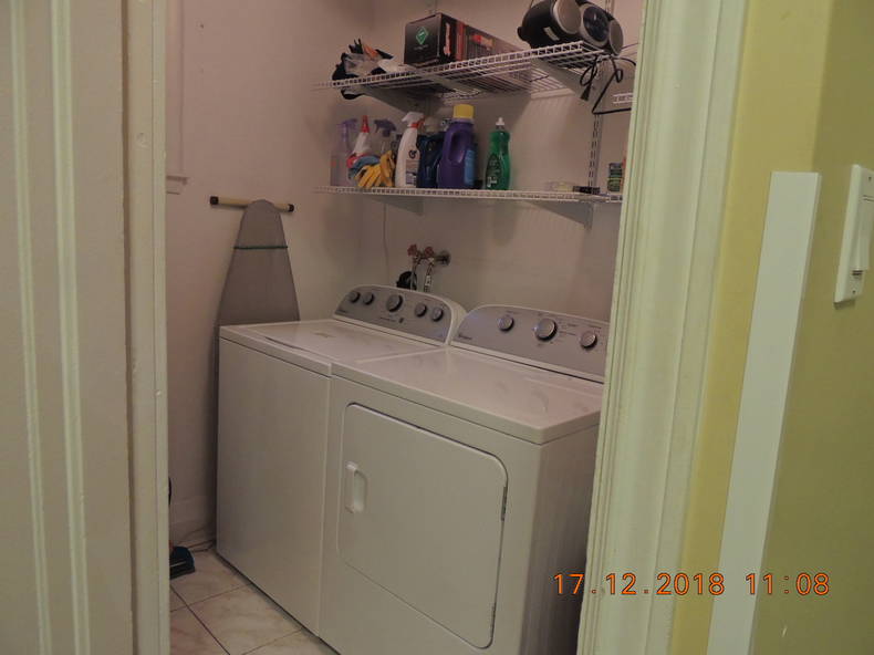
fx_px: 606
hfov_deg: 71.6
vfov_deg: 56.8
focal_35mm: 24
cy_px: 328
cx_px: 437
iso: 400
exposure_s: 1/25
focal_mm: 4.3
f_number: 3.3
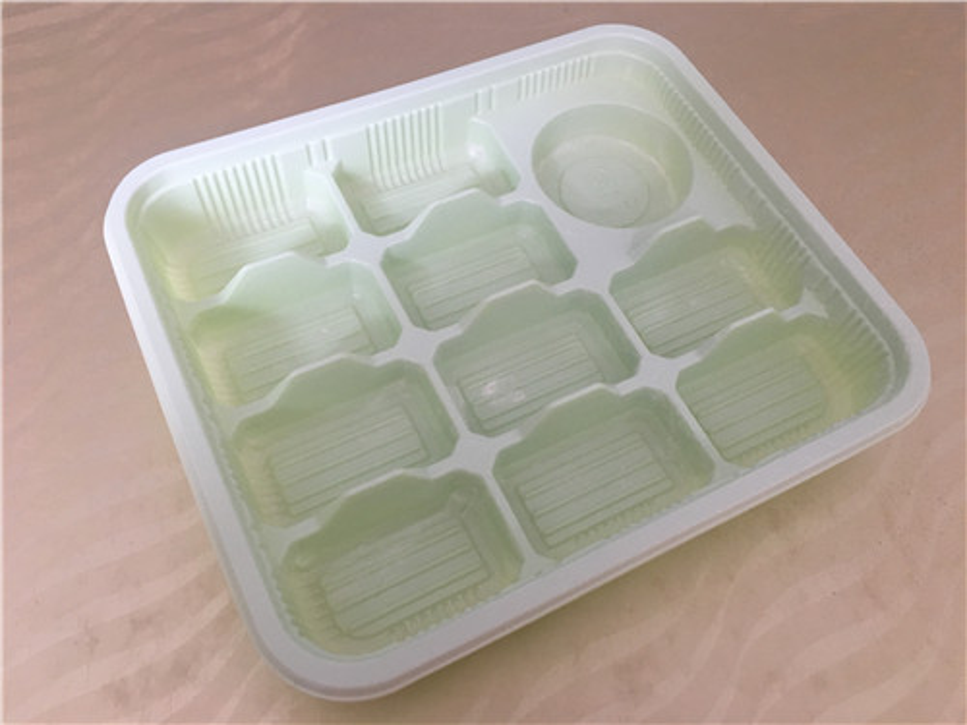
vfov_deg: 48.2
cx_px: 484
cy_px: 362
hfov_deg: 61.7
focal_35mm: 29
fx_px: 810
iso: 64
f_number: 2.2
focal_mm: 4.15
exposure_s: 1/33
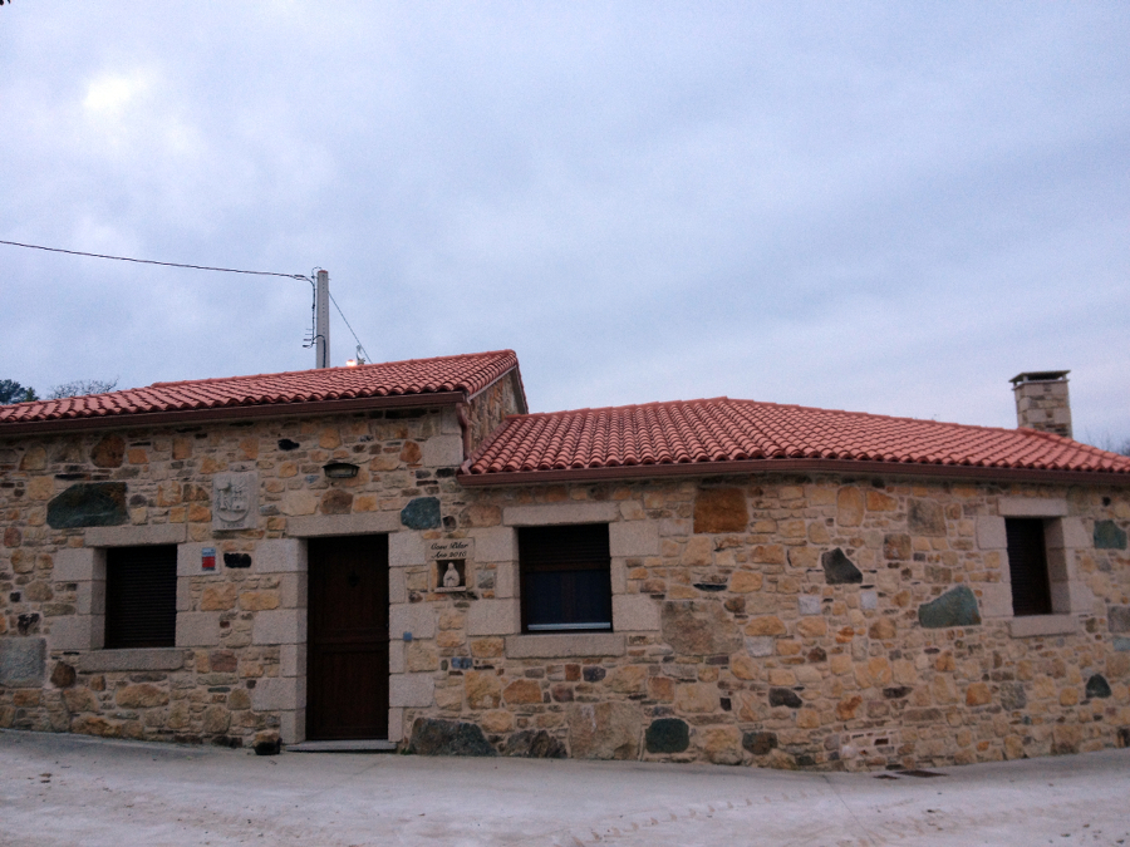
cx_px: 565
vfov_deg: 40.7
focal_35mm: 35
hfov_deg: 52.6
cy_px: 424
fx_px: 1143
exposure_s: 1/20
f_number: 2.4
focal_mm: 4.28
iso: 64
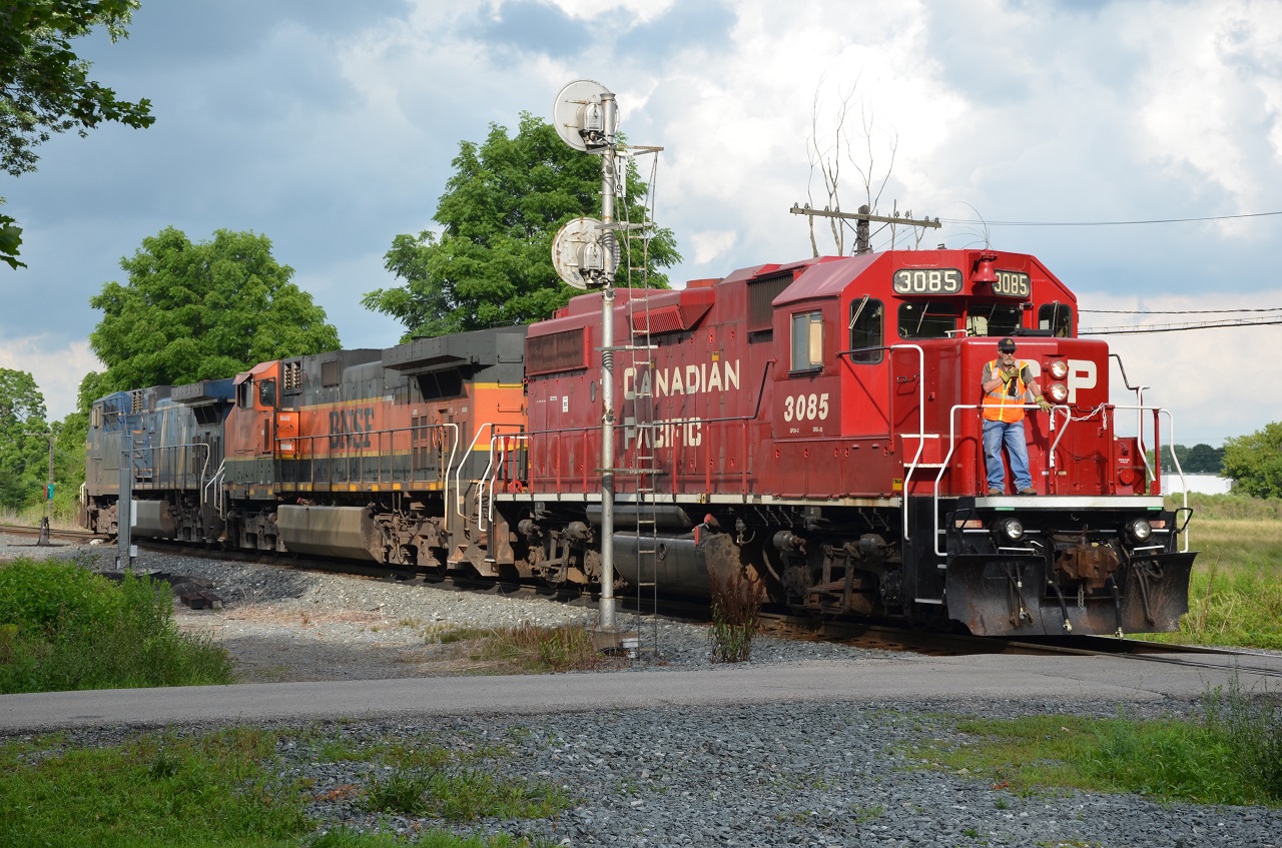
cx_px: 641
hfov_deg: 29.9
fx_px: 2398
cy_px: 424
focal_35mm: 68
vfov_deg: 20.1
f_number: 8
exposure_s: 1/250
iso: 180
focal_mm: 45
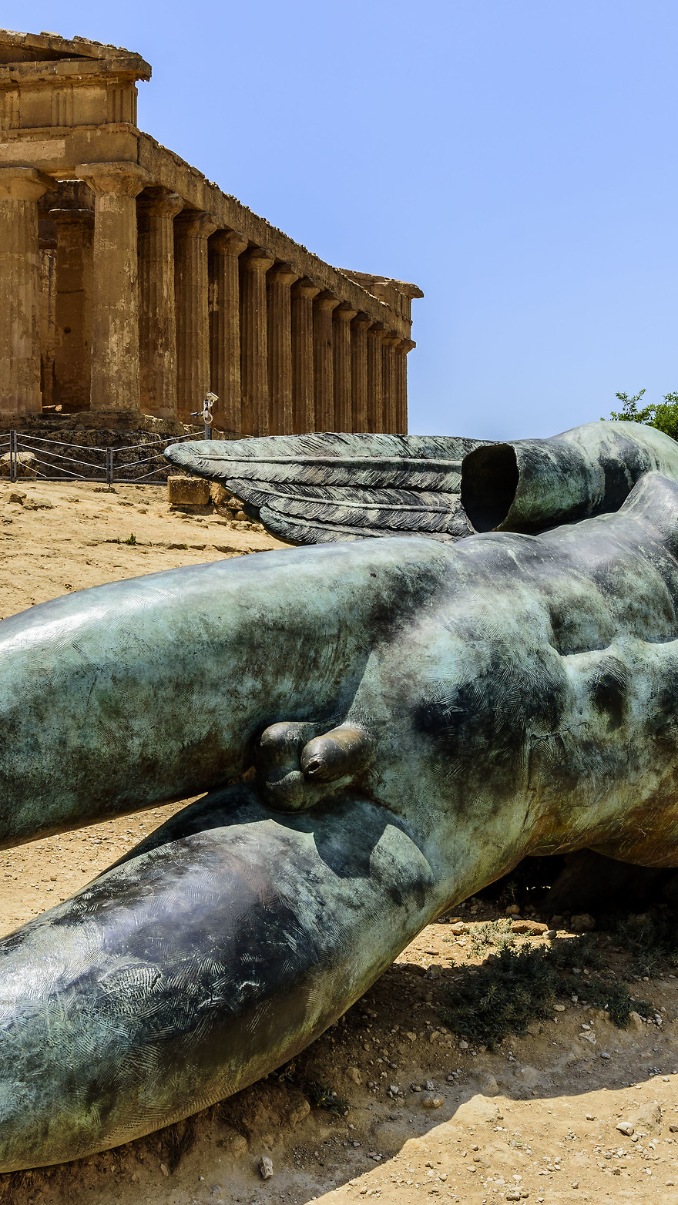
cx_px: 326
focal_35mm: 46
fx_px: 1464
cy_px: 593
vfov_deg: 44.7
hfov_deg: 26.1
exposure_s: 1/160
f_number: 11
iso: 100
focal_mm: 19
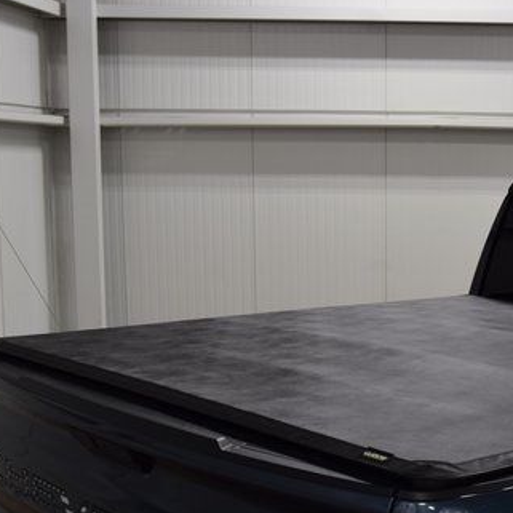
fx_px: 1023
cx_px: 489
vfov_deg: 28.1
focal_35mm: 61
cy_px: 322
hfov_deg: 26.9
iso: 400
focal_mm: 24
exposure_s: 1/30
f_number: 7.1
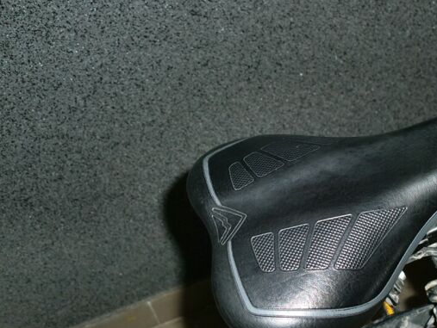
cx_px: 303
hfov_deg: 35.7
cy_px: 234
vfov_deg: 27.3
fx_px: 670
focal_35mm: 53
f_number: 3.1
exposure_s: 1/40
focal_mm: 6.3
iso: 64
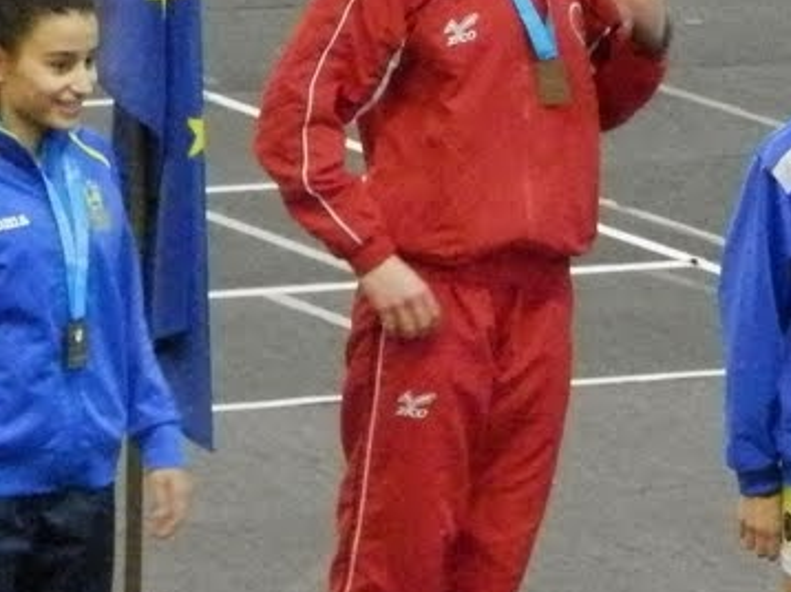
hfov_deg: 4.5
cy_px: 413
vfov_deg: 3.4
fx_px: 10002
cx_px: 563
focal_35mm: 438
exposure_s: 1/50
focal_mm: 27.4
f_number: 4.9
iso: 1600
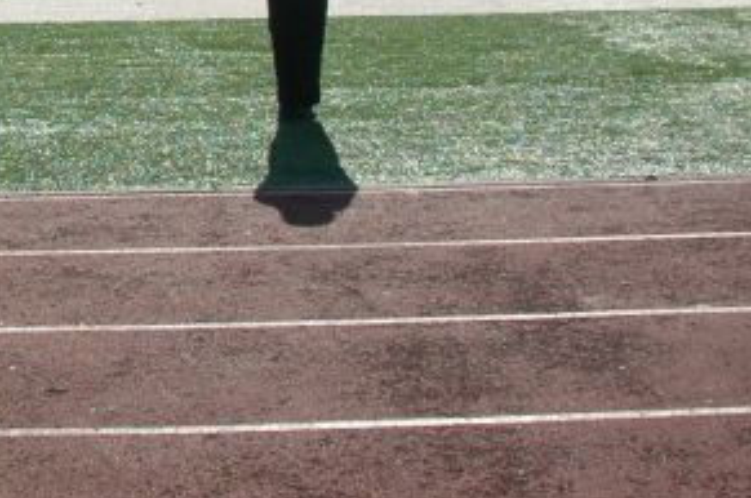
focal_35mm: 95
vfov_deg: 13.7
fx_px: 1979
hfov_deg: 20.7
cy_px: -201
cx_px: -31
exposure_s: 1/400
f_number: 10
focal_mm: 18
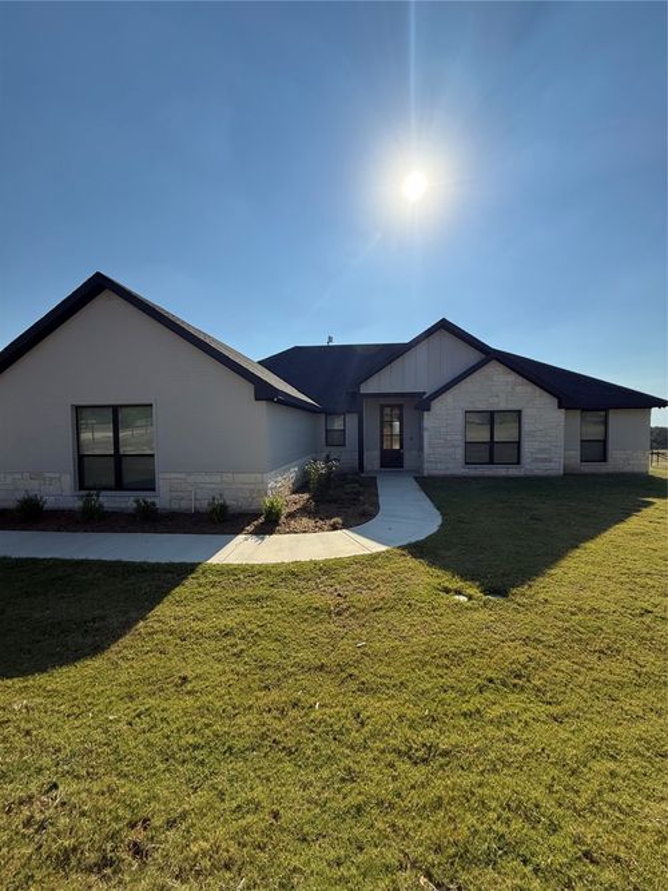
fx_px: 360
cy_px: 446
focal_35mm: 14
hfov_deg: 85.7
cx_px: 334
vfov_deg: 102.1
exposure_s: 1/3663
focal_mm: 2.22
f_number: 2.2
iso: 50
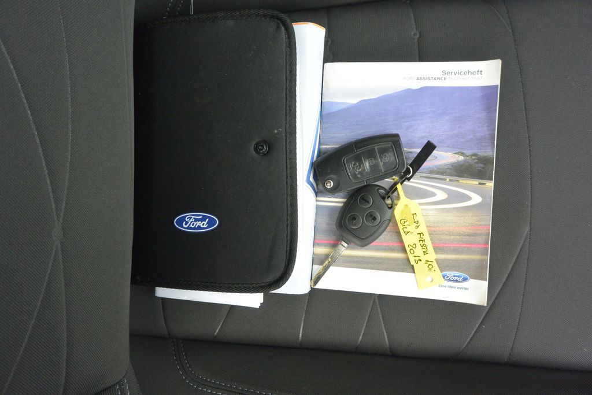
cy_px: 198
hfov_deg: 67.4
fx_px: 444
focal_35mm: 27
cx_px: 296
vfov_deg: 47.9
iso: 250
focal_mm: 10
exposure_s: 1/125
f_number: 3.5
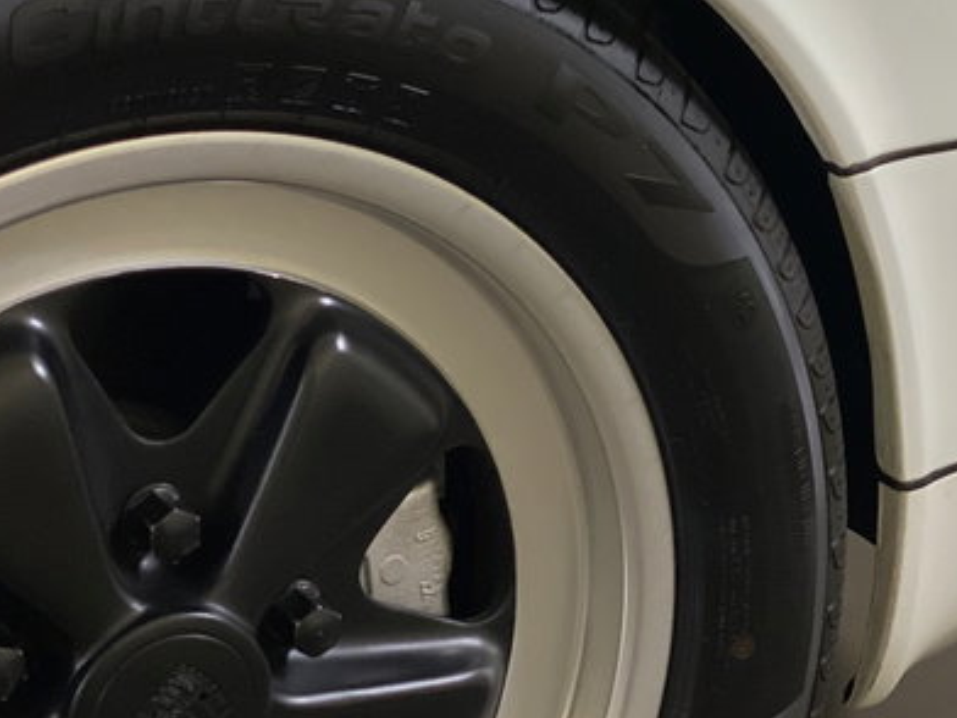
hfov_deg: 19.1
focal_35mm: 102
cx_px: 713
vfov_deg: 14.4
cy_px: 95
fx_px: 2820
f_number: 2
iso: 200
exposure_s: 1/40
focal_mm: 6
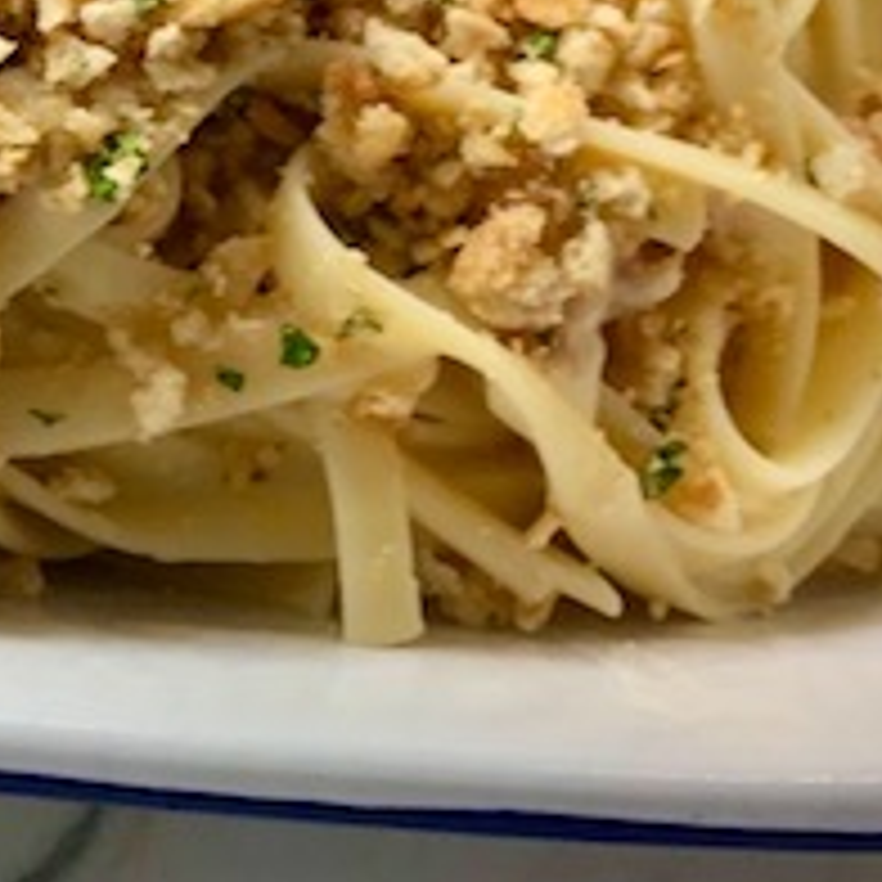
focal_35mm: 101
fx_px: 2912
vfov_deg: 16.1
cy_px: -328
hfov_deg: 16.5
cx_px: -194
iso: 25
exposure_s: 1/40
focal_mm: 3.99
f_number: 1.8
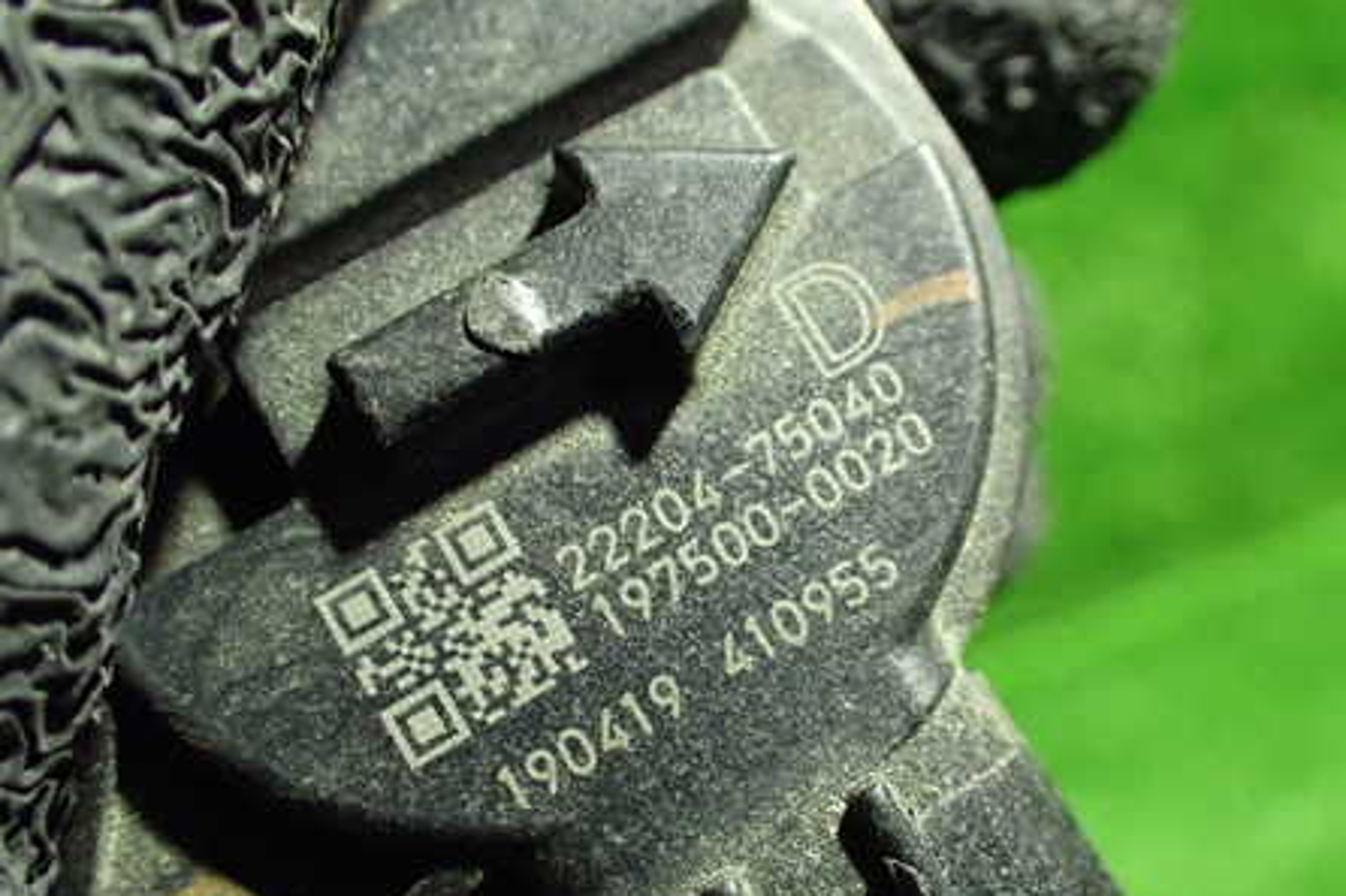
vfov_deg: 31.8
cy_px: 525
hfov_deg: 46.3
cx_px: 761
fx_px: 1570
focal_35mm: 42
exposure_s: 1/50
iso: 800
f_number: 2.3
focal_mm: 5.4
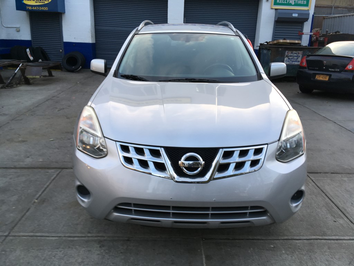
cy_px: 133
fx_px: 297
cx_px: 177
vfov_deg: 48.2
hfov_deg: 61.7
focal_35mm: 29
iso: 32
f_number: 2.2
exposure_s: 1/120
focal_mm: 4.15
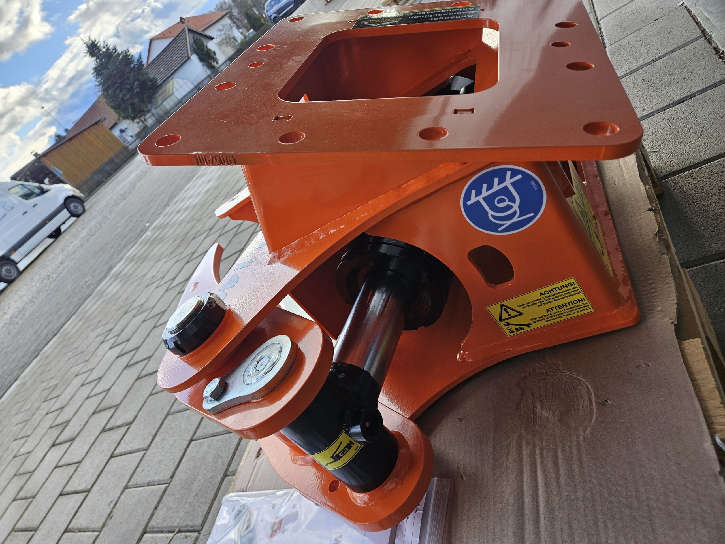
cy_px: 272
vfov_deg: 58.9
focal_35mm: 23
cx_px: 362
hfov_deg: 73.9
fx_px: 482
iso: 32
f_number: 1.8
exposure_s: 1/180
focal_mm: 5.4
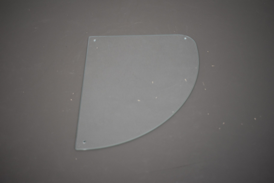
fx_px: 274
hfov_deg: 53.1
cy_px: 92
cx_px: 137
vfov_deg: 36.9
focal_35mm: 36
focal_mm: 24
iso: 800
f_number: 4
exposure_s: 1/200
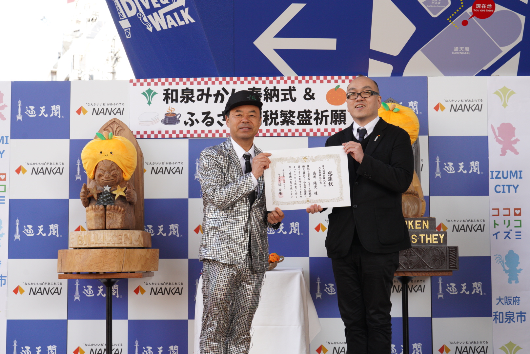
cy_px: 177
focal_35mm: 61
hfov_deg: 32.9
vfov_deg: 22.3
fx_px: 899
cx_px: 265
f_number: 7.1
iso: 1000
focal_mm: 61
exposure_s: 1/200
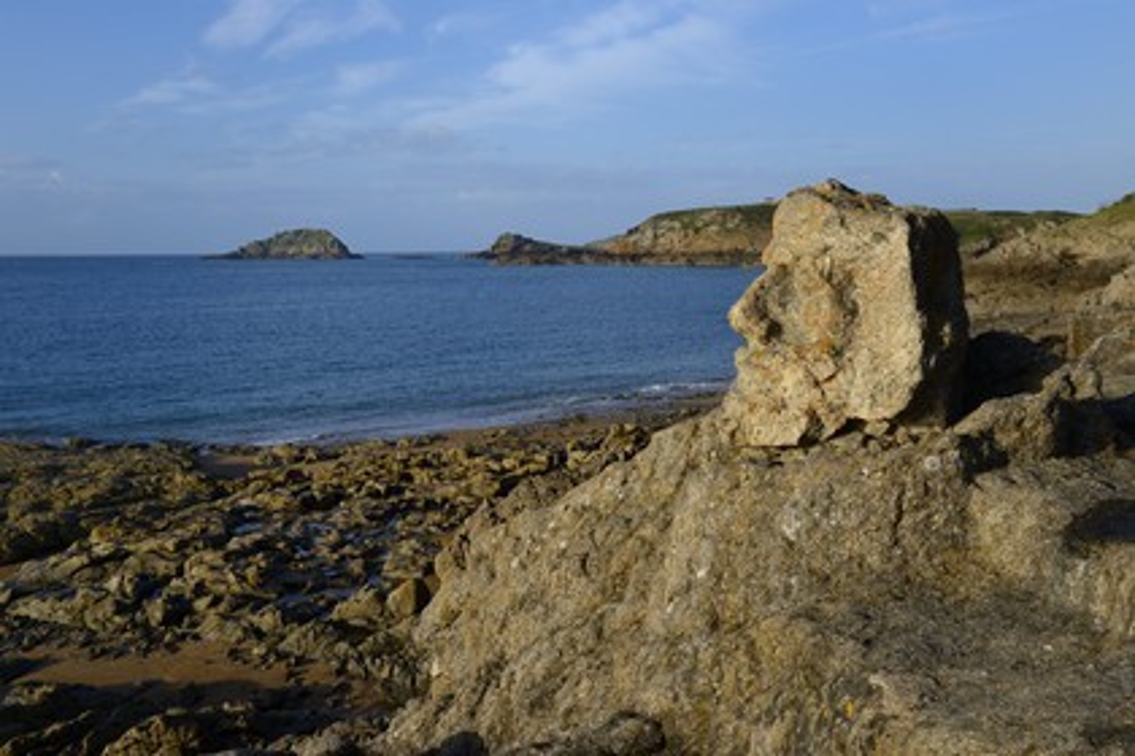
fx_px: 1103
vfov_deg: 37.9
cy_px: 378
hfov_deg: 54.4
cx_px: 568
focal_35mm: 35
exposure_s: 1/200
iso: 200
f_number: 11
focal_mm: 35
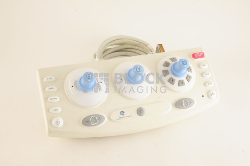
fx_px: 347
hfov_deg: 39.6
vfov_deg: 26.9
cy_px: 83
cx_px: 125
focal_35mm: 50
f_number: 14
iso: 1600
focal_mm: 50
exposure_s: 1/125
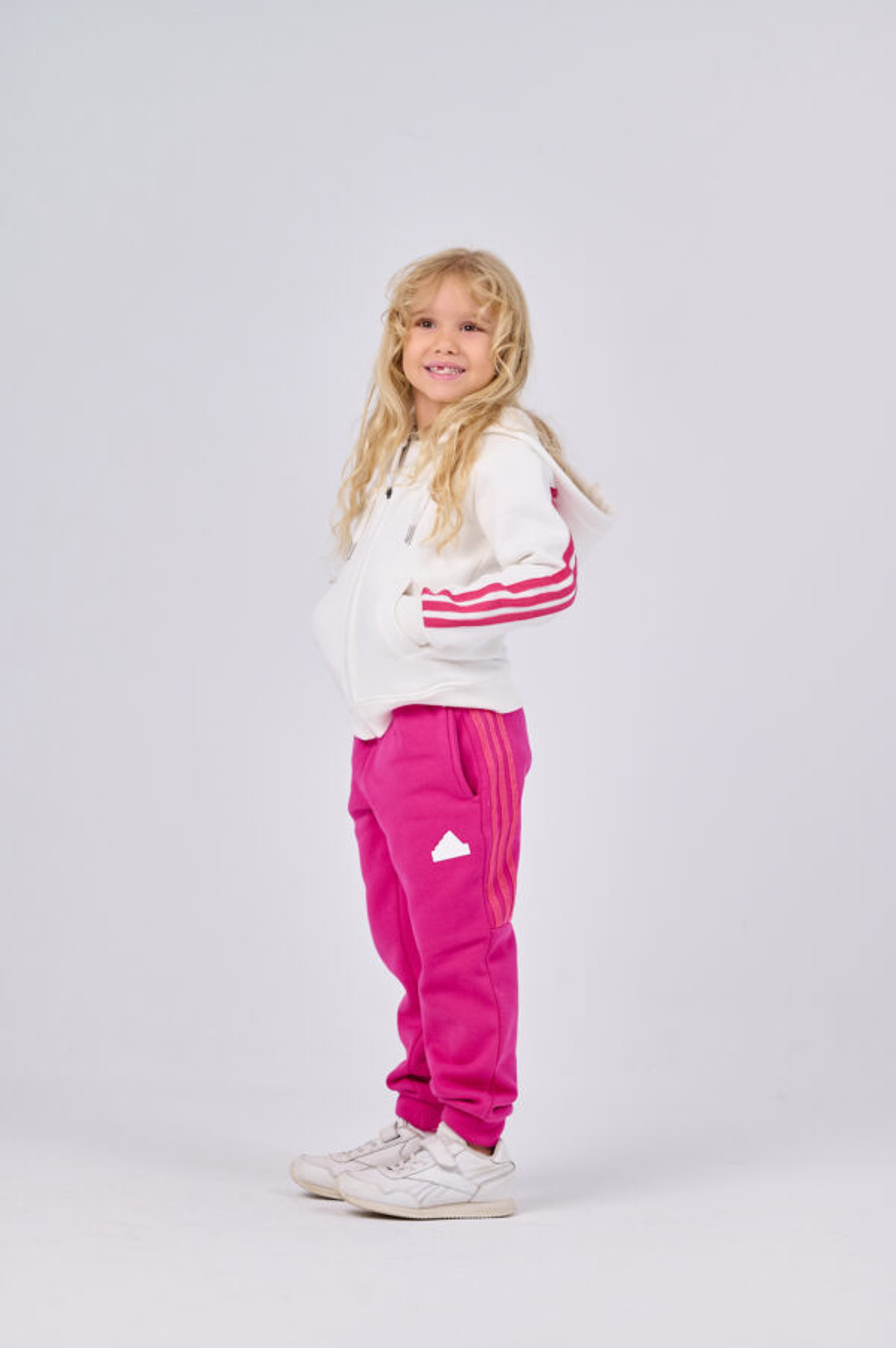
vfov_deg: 23.9
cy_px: 674
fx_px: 3178
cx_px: 448
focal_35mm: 85
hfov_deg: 16.0
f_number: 2
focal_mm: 85
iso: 800
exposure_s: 1/640
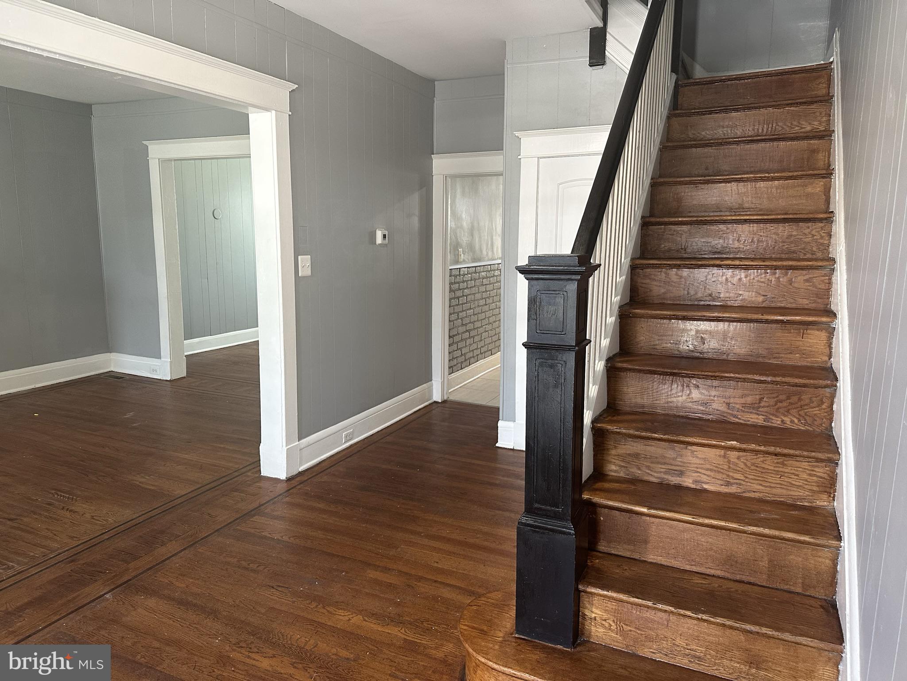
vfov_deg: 56.8
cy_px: 340
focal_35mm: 24
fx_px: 629
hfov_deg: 71.6
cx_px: 454
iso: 200
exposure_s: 1/60
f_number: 1.78
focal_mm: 6.86
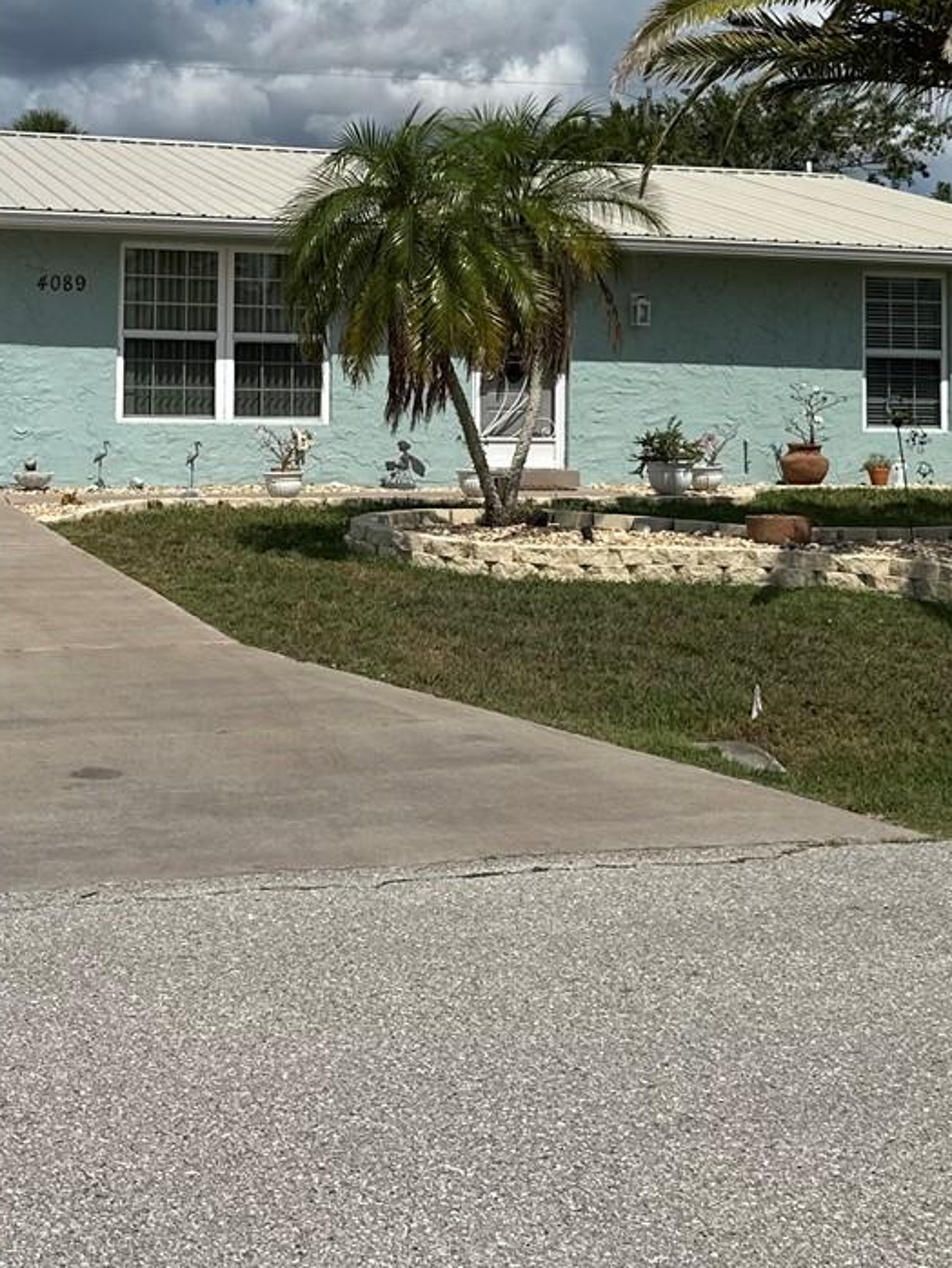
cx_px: 302
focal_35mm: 55
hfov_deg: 26.4
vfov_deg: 34.0
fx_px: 2016
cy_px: 267
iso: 80
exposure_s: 1/12048
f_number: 1.78
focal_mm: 6.86
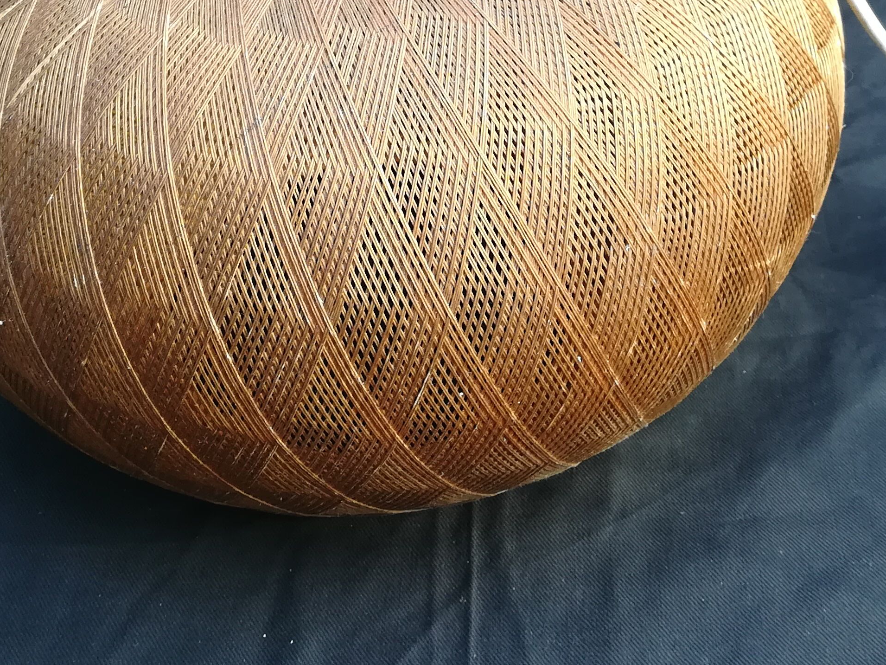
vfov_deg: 26.2
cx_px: 429
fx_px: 1382
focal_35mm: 54
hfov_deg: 35.5
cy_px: 73
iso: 64
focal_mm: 3.83
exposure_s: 1/50
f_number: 2.2
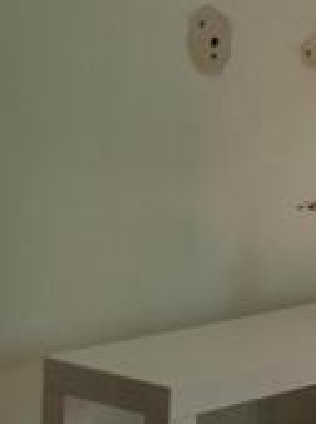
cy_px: 158
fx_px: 1503
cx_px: 702
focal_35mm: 123
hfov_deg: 10.6
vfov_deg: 16.0
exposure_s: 1/132
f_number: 2.2
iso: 129
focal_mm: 4.75
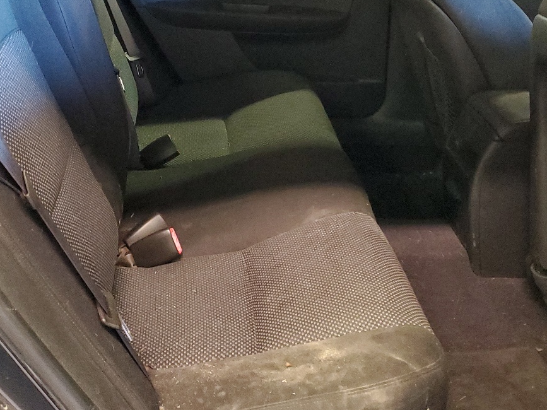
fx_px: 758
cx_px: 257
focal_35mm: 48
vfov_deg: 29.4
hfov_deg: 39.6
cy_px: 69
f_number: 1.5
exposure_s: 1/15
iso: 669
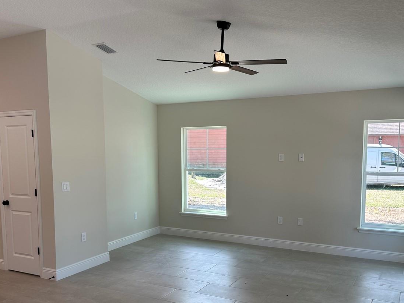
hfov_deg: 52.5
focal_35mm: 35
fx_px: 409
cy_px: 190
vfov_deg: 40.4
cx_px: 180
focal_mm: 6.86
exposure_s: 1/193
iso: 64
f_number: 1.78
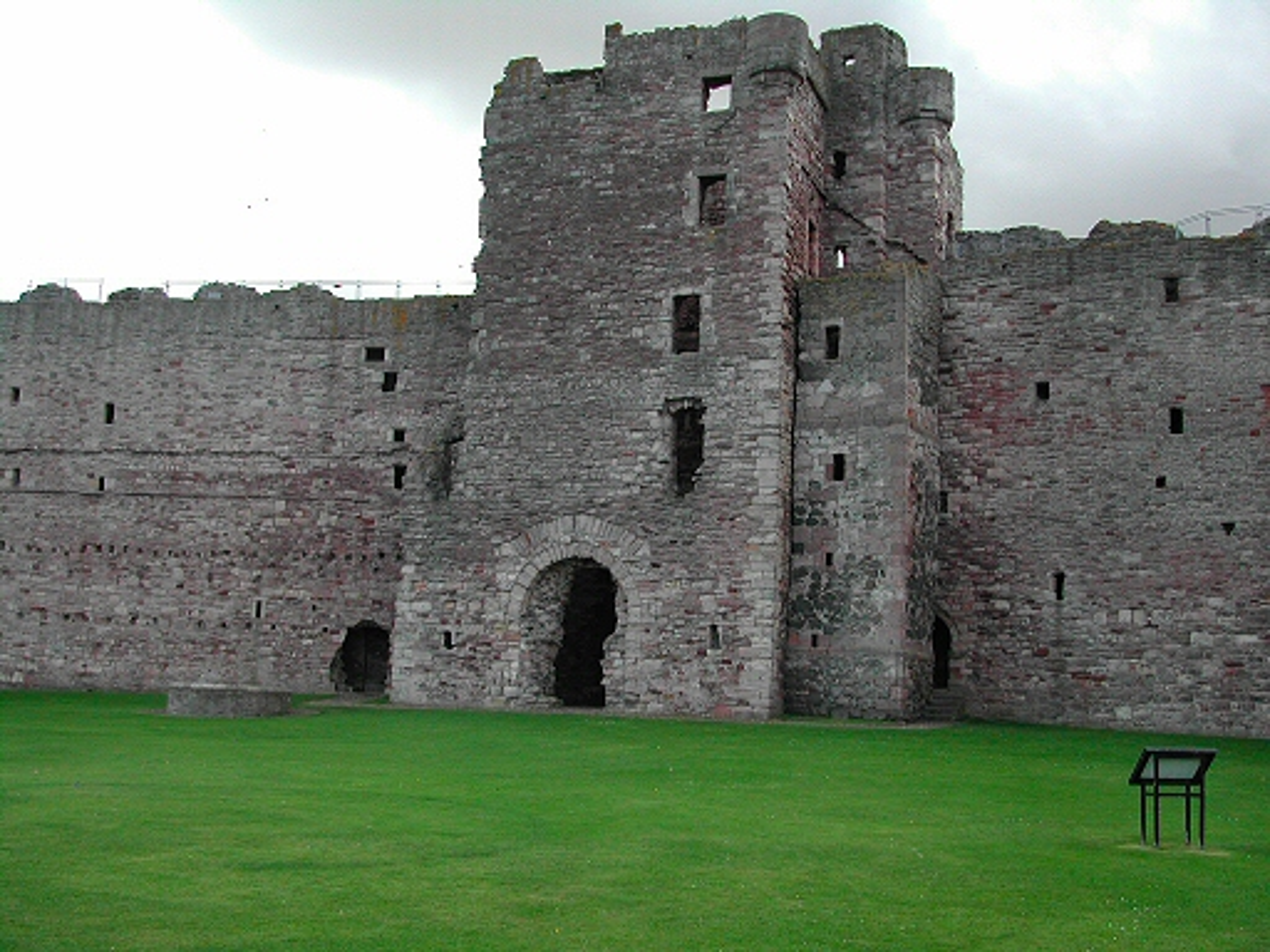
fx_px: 1394
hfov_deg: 49.0
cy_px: 476
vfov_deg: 37.7
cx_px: 635
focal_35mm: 38
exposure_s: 1/485
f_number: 2.8
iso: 100
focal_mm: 8
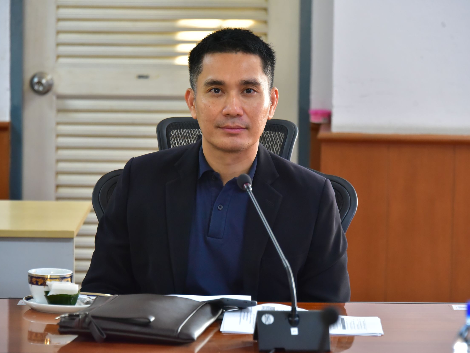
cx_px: 232
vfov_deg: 7.6
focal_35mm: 195
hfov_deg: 10.1
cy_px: 176
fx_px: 2648
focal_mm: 180
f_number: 6.3
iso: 6400
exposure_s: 1/160
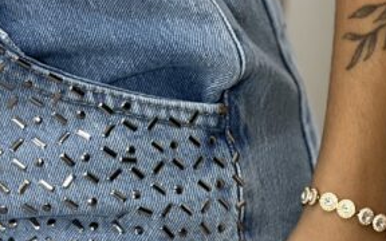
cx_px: -70
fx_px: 2777
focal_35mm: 264
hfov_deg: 7.9
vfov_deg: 5.0
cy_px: 11
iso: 125
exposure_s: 1/120
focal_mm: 9
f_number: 2.8
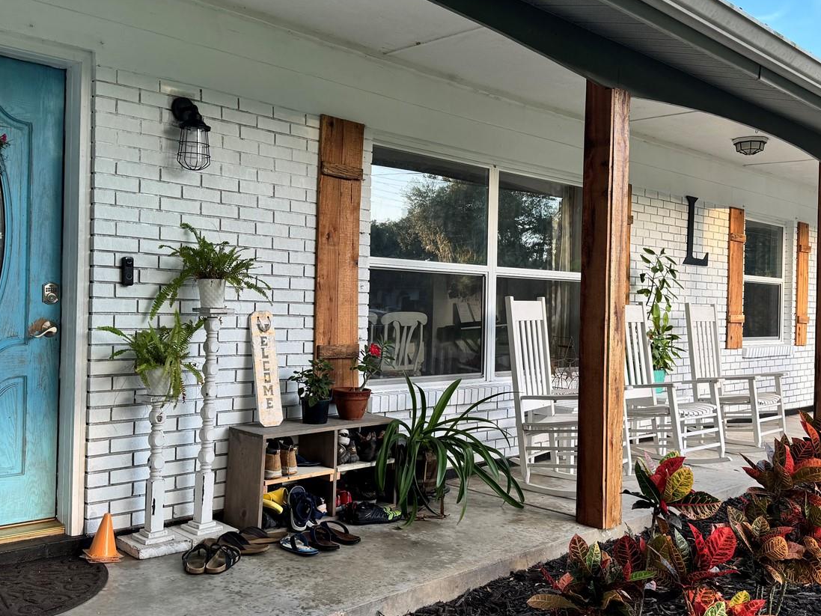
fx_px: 830
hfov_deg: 52.6
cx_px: 395
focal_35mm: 35
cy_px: 311
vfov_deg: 40.7
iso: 80
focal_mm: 6.76
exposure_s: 1/334
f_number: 1.78
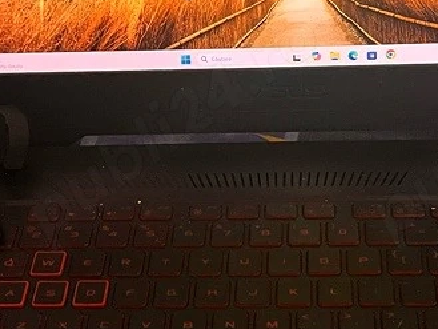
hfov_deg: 24.7
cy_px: 139
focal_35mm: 79
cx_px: 261
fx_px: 1000
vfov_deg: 18.7
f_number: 1.6
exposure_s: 1/40
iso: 500
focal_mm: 5.1
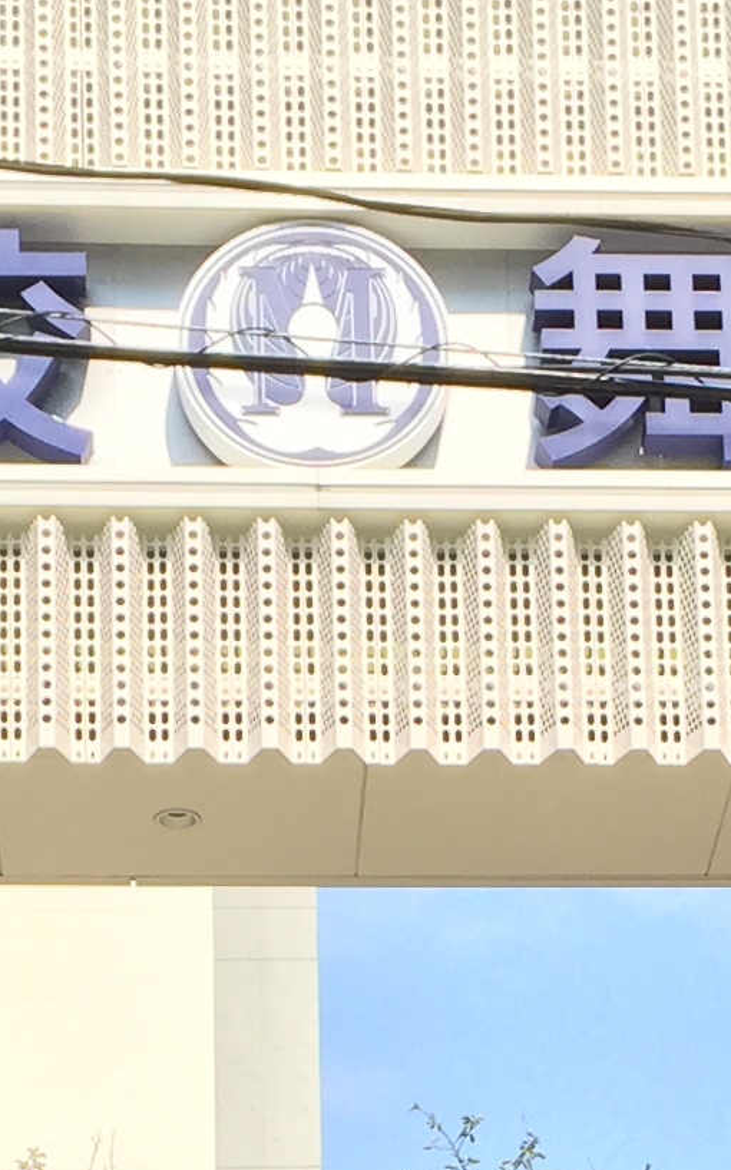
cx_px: 469
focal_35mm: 123
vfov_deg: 16.0
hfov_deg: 10.6
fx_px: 3921
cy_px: 1582
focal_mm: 4.15
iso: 32
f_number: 2.2
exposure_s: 1/989
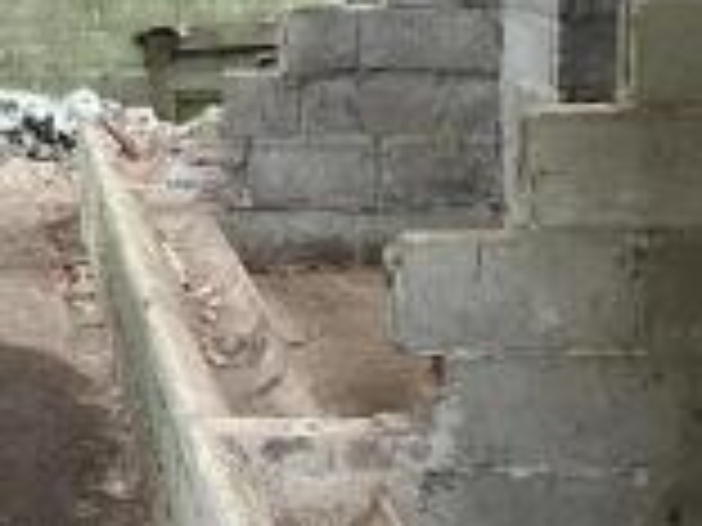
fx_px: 1967
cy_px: -47
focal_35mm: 97
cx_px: -128
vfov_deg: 14.9
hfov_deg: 19.2
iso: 640
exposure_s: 1/33
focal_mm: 5.1
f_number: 1.6
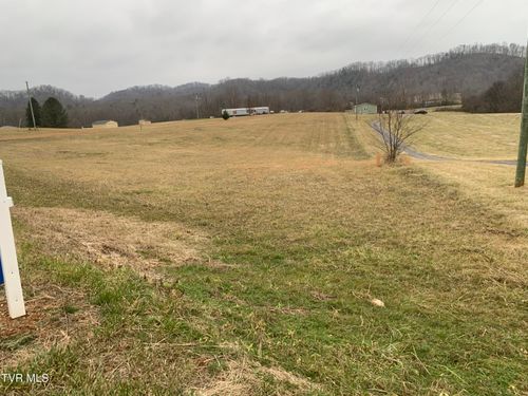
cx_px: 264
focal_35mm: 26
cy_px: 198
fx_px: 397
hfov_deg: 67.3
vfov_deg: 53.1
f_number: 1.8
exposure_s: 1/121
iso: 32
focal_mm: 4.25
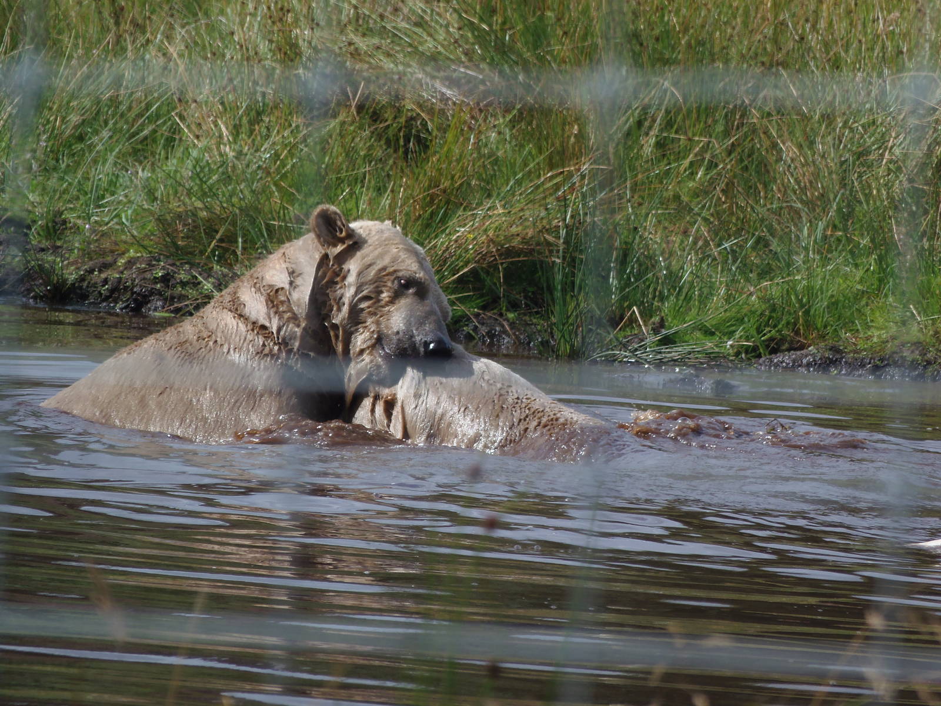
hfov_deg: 3.4
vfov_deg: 2.5
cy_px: 353
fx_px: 15984
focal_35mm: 588
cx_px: 470
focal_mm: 109
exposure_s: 1/400
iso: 64
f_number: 5
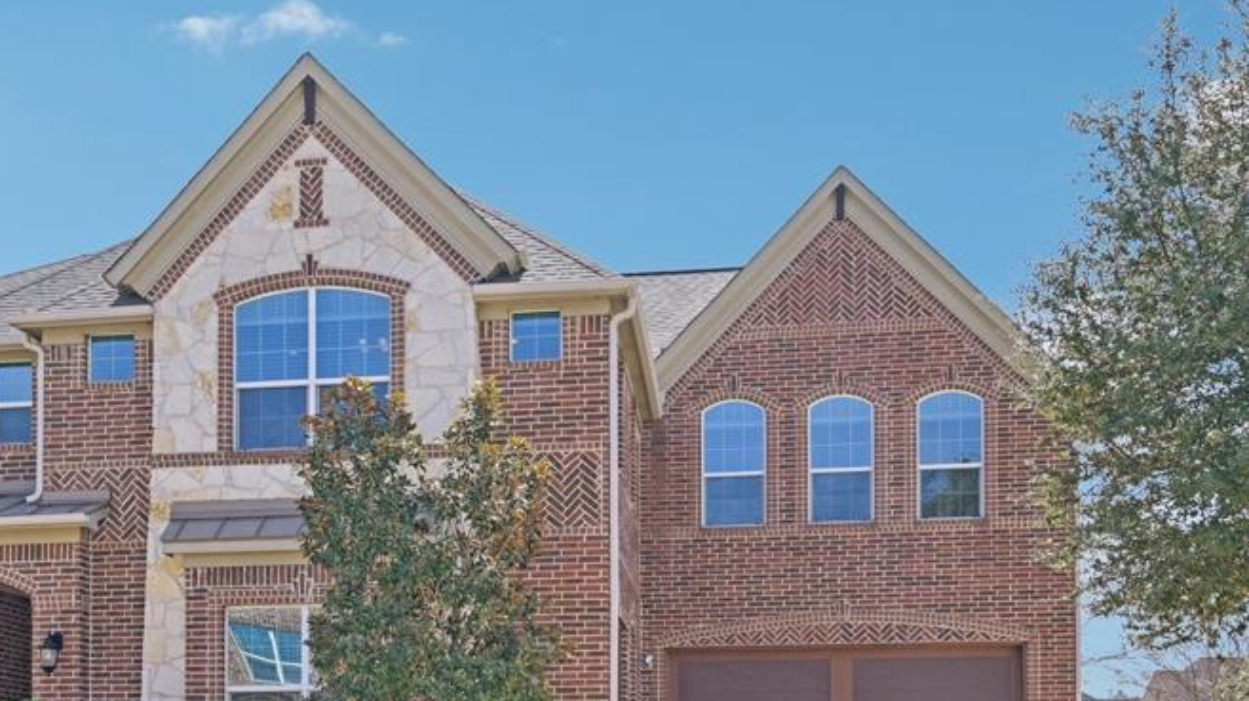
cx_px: 388
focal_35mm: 49
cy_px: 522
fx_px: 1622
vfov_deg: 24.1
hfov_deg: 41.4
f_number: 8
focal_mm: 30
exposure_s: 1/1000
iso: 400
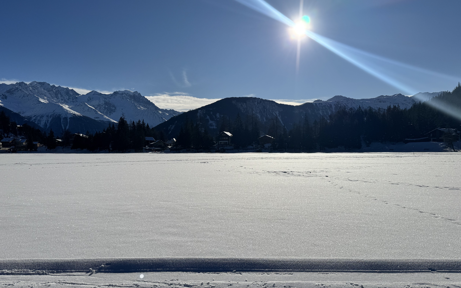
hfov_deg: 64.6
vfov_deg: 43.1
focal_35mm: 29
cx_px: 221
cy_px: 153
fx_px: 364
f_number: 1.78
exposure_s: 1/28571
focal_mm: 6.76
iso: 50
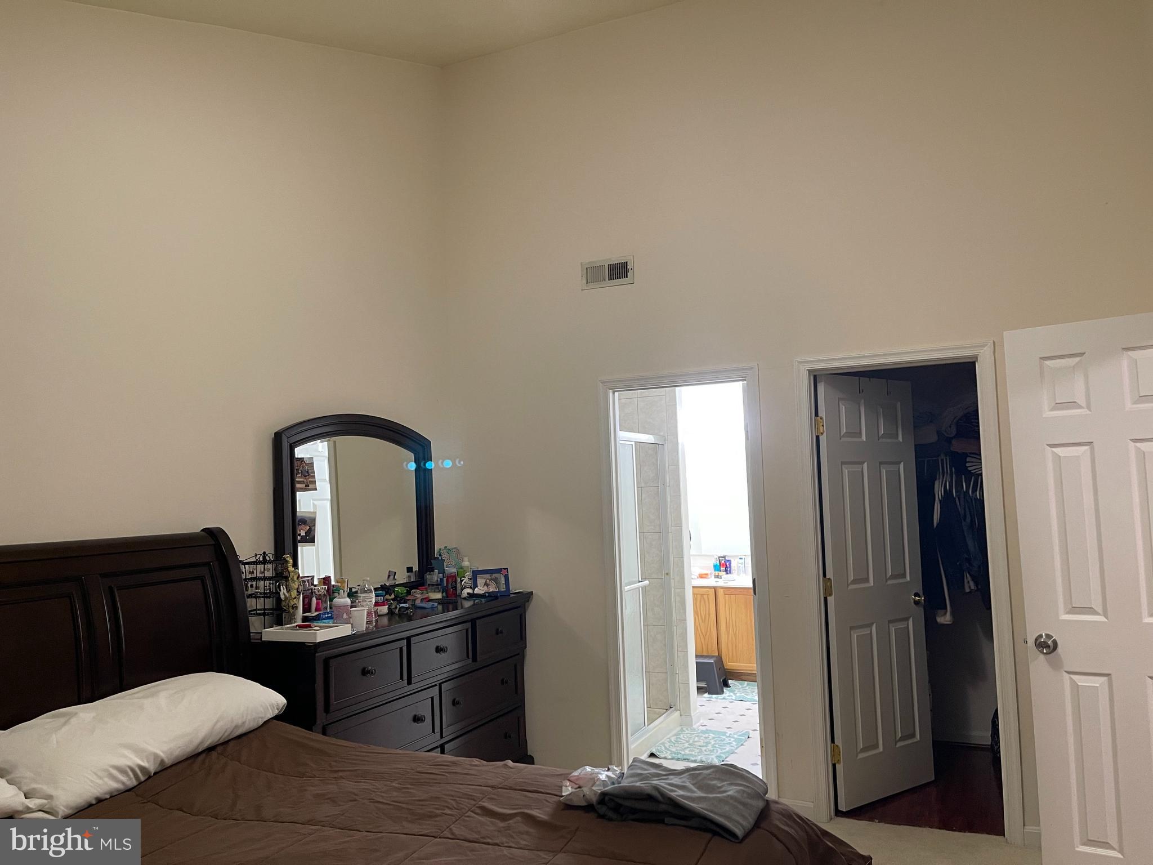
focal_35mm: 26
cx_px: 576
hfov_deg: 67.3
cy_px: 432
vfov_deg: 53.1
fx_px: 866
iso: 250
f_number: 1.6
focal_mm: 5.1
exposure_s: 1/60
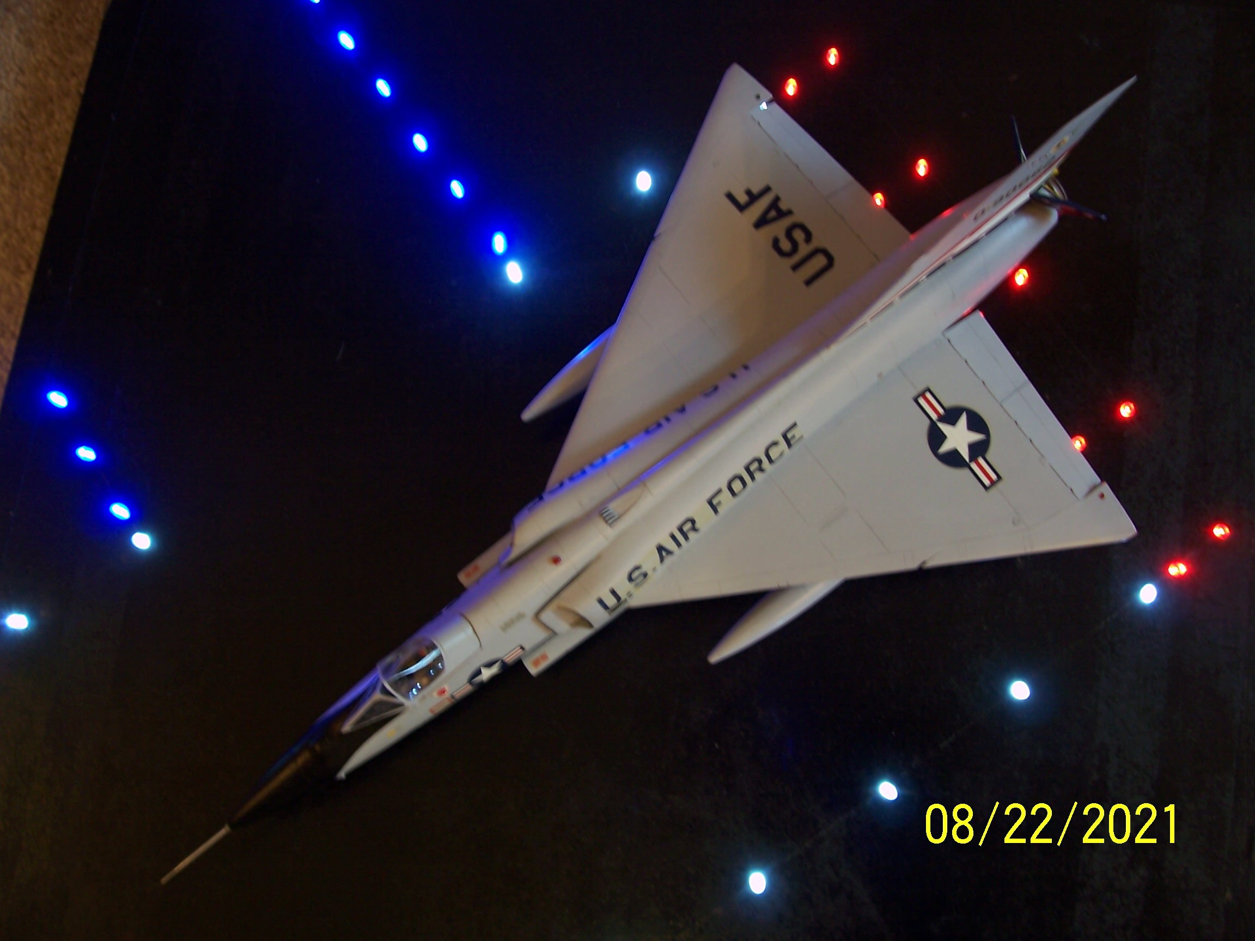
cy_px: 470
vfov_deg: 41.8
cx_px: 628
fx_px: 1233
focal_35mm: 34
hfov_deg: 54.0
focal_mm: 5.6
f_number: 2.7
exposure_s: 1/8
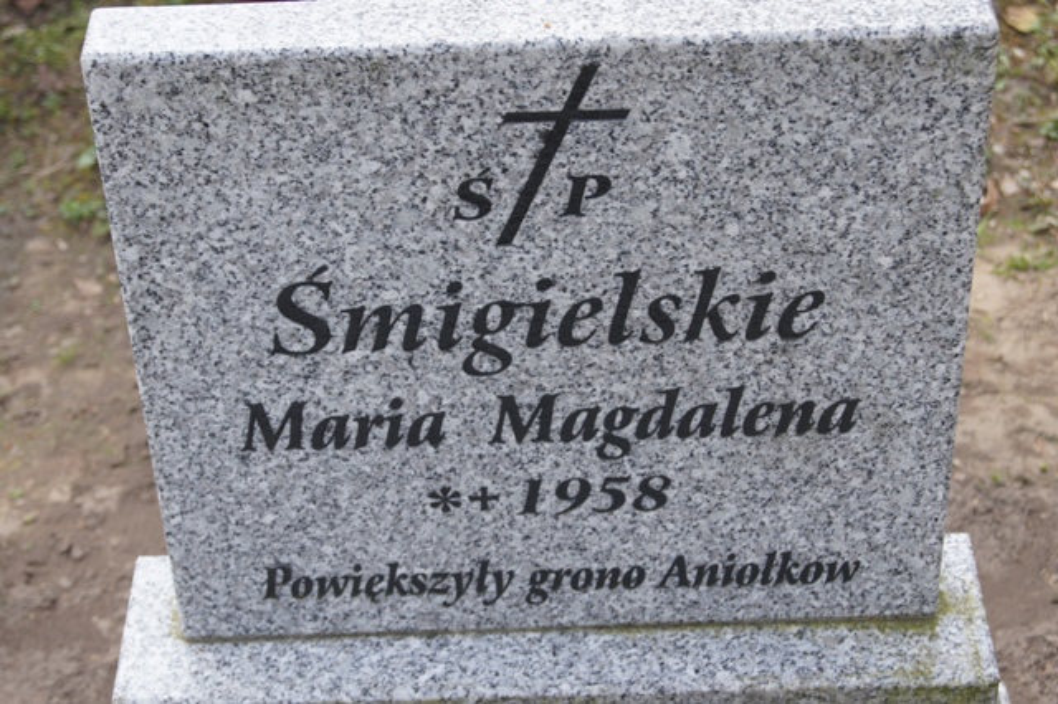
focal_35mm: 82
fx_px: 2423
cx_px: 529
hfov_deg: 24.6
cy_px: 352
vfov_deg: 16.5
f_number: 8
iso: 200
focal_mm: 55
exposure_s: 1/160
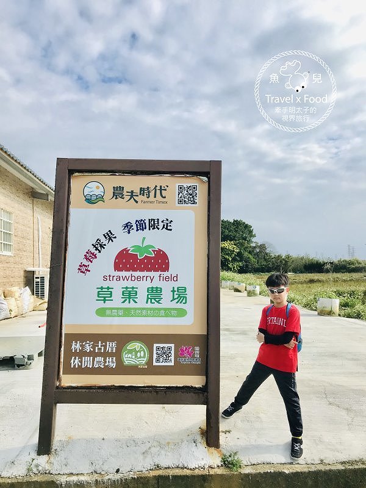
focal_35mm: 28
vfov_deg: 63.4
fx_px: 395
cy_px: 244
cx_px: 183
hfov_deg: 49.7
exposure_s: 1/2591
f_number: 1.8
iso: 20
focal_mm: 3.99
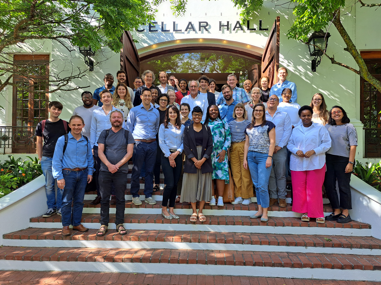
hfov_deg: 71.6
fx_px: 264
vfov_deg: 56.8
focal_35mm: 24
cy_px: 142
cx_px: 190
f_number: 1.8
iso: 50
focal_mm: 5.23
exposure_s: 1/206
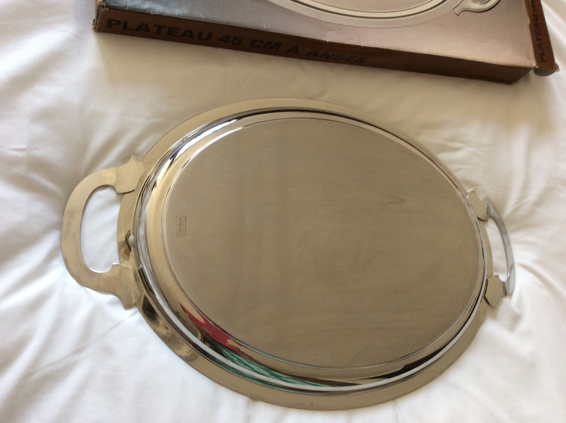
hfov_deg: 56.9
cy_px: 212
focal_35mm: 32
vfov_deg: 44.1
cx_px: 283
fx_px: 522
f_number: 2.4
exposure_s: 1/33
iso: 40
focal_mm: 3.3
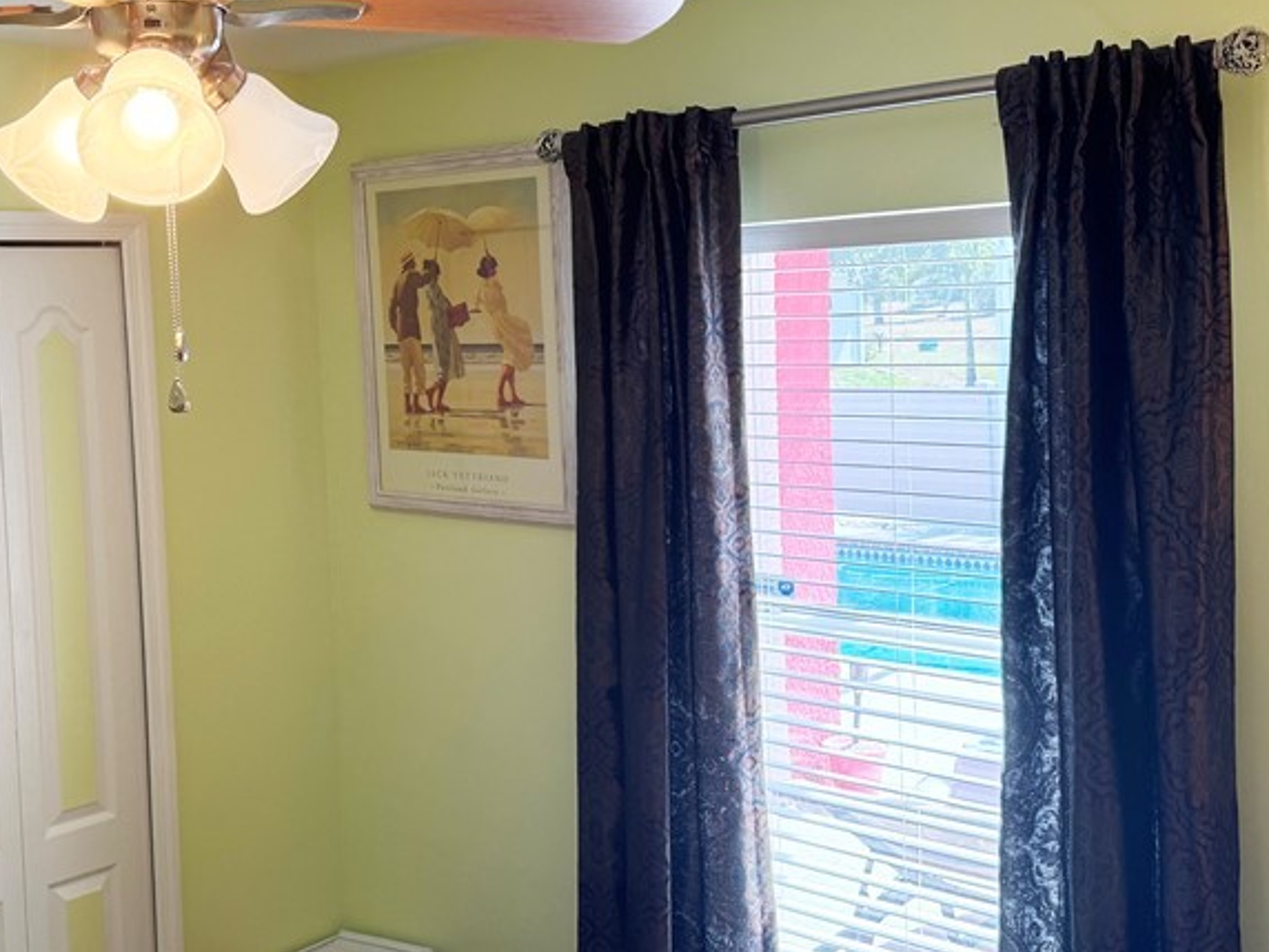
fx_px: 1576
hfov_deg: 43.3
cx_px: 433
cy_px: 402
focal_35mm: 43
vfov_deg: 33.5
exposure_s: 1/170
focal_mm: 6.76
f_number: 1.78
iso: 100
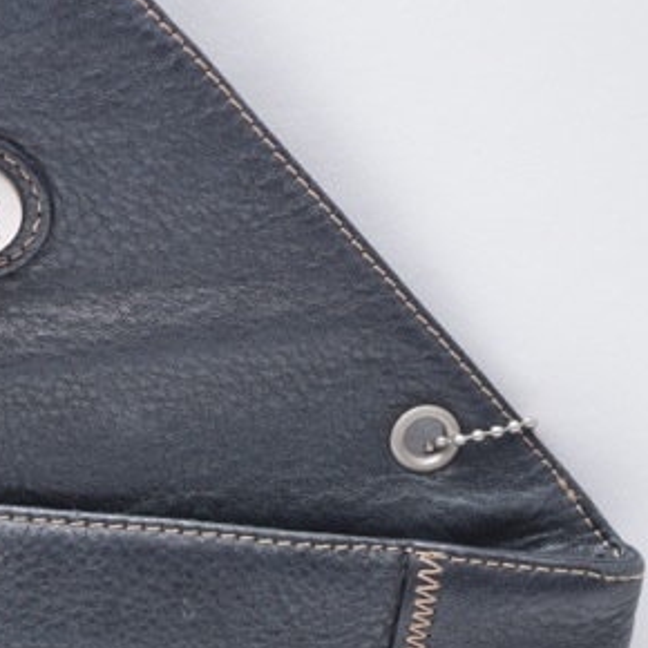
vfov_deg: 11.3
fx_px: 3281
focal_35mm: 155
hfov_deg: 11.2
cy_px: 245
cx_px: 4
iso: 800
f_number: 5.6
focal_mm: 55
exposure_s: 1/125
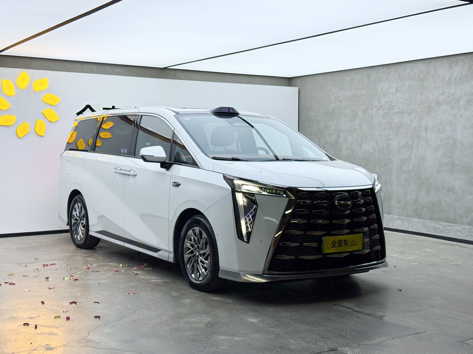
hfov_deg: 39.7
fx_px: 656
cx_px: 236
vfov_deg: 30.3
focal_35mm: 48
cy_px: 177
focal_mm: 6.76
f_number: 1.78
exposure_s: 1/271
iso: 64
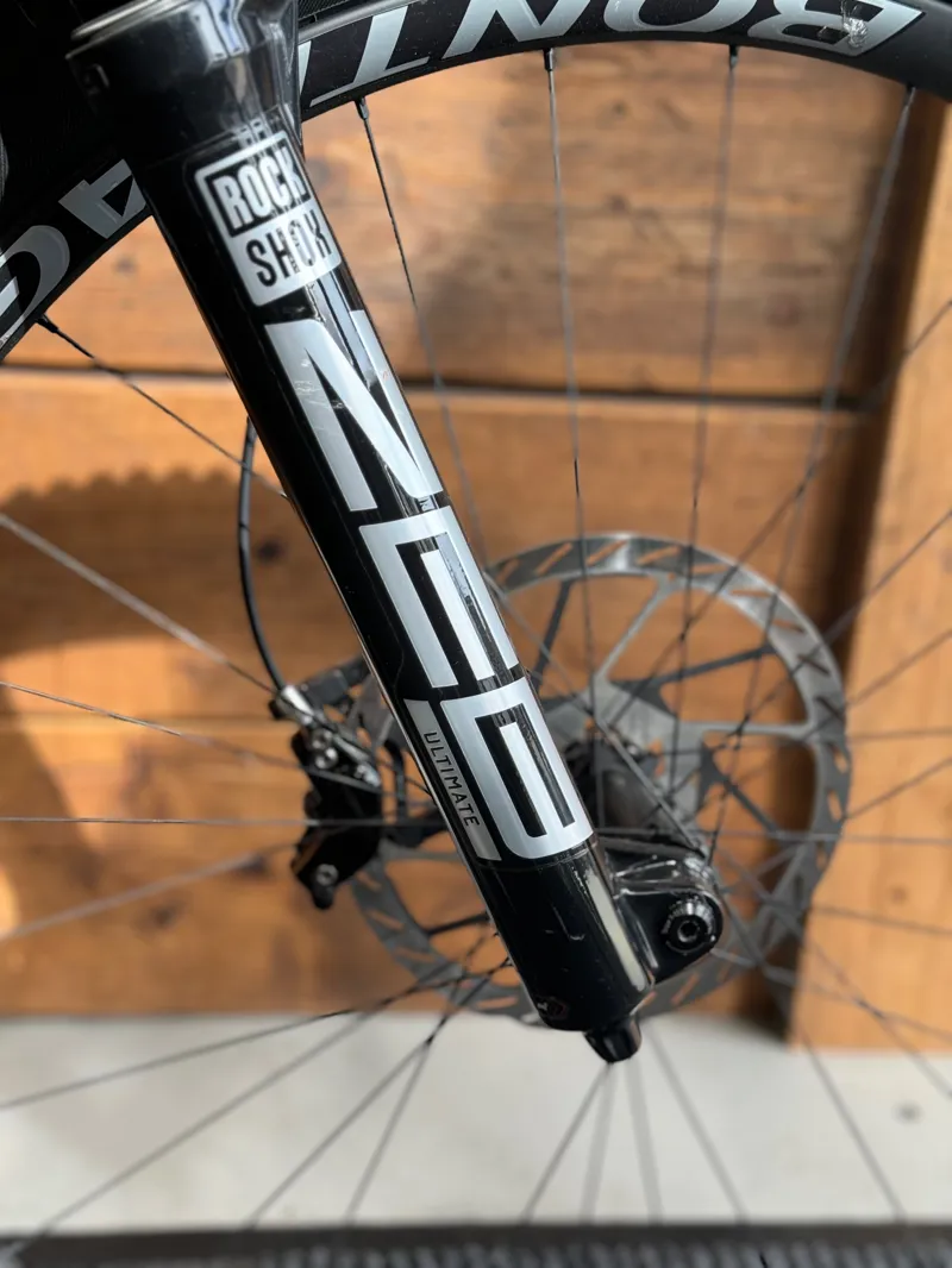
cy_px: 634
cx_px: 476
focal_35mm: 48
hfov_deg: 30.3
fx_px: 1759
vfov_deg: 39.6
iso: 100
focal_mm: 6.76
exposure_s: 1/121
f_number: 1.78
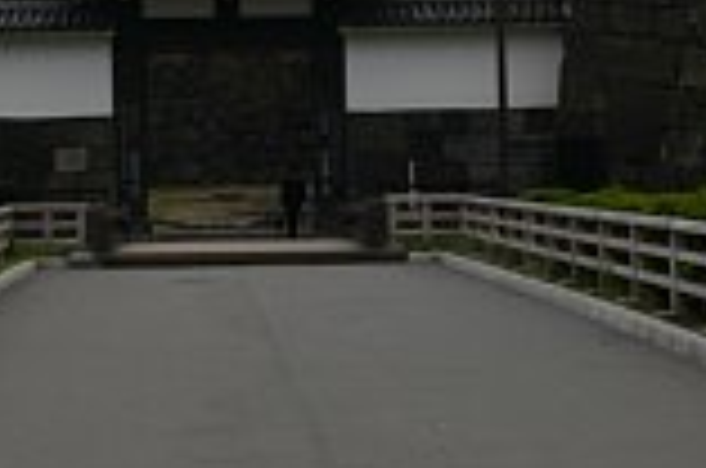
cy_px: -54
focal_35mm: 93
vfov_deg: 14.3
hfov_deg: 21.9
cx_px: 301
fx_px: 1820
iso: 80
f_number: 4
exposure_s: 1/60
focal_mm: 7.4
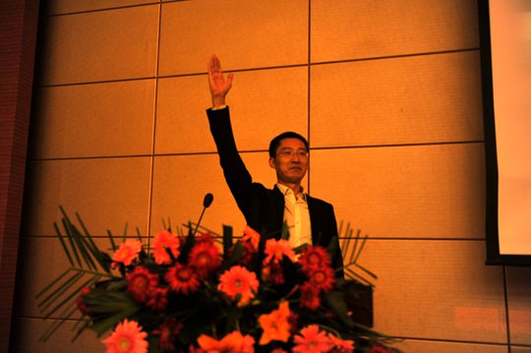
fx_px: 516
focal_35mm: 35
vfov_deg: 37.8
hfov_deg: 54.5
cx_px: 266
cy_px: 176
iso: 800
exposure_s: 1/125
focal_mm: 35
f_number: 2.8
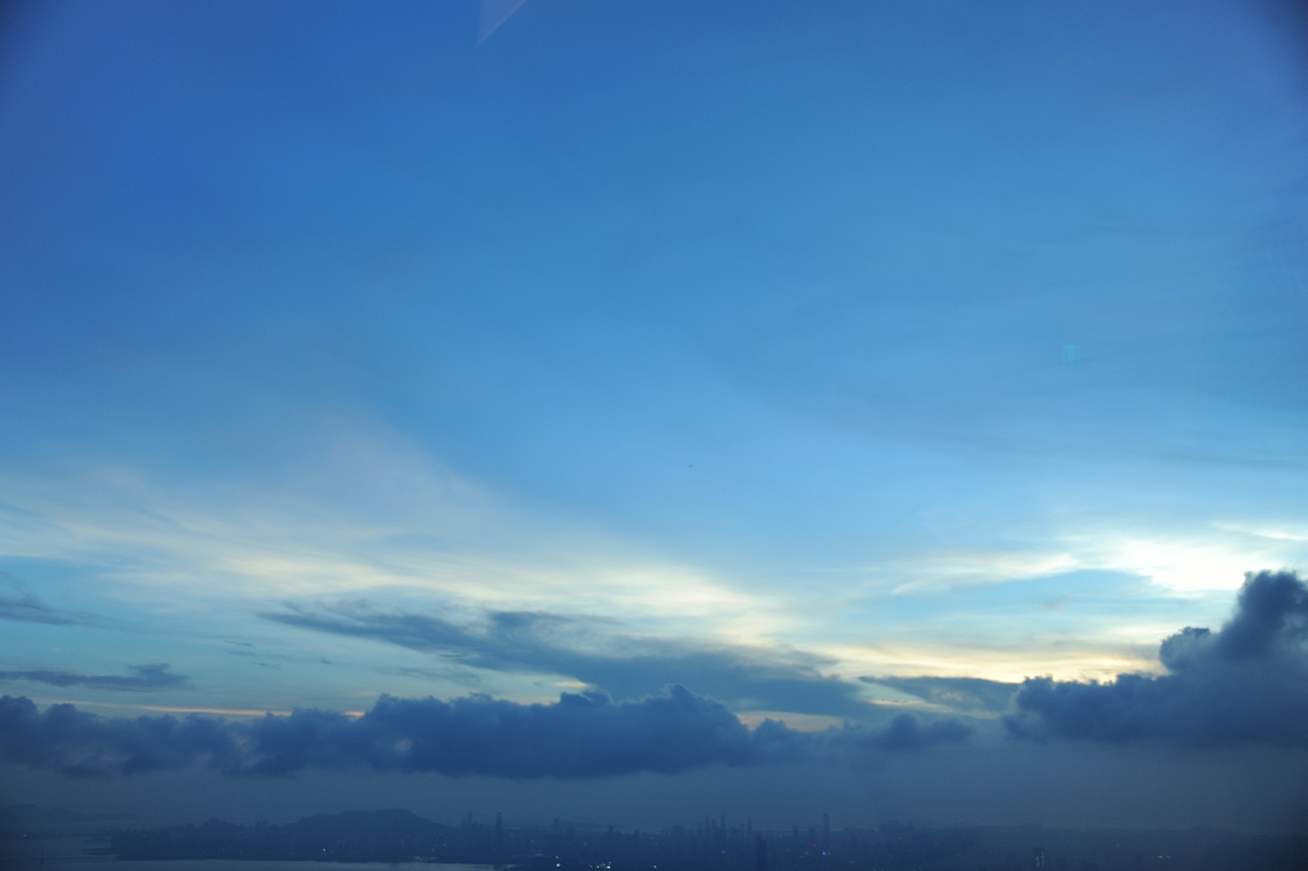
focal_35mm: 35
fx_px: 1271
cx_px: 654
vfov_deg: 37.8
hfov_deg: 54.5
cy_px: 436
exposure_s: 1/100
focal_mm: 35
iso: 400
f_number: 4.5
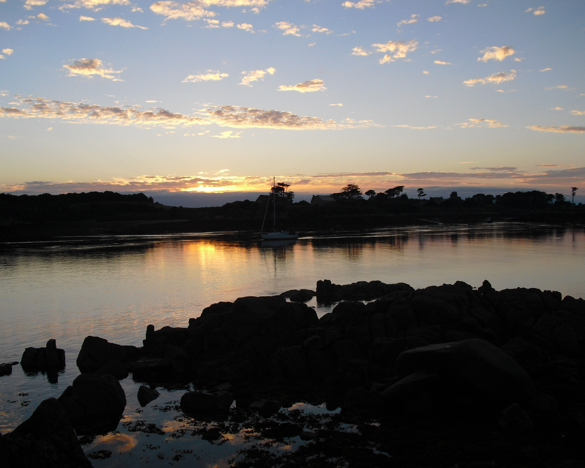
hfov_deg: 45.8
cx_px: 283
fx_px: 693
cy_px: 240
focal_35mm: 40
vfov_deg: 37.3
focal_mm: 6.3
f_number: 7.8
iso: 100
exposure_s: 1/80
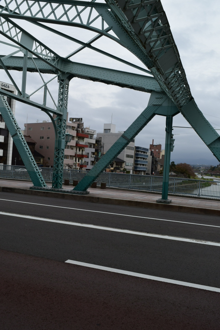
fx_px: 302
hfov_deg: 40.0
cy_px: 165
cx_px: 110
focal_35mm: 33
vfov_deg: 57.2
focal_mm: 22
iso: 400
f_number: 10
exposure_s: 1/250
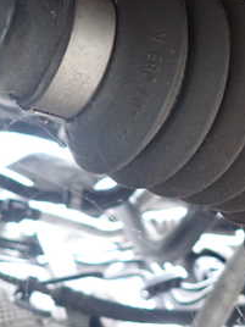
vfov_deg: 34.1
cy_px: 115
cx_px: 239
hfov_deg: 25.0
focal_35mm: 56
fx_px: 528
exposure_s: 1/25
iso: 800
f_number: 2
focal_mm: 4.5
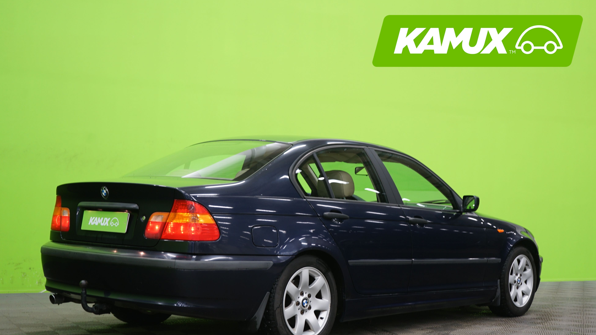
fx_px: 822
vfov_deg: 23.0
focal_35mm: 52
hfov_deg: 39.9
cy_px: 197
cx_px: 296
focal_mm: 49
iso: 400
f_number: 4.5
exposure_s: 1/6
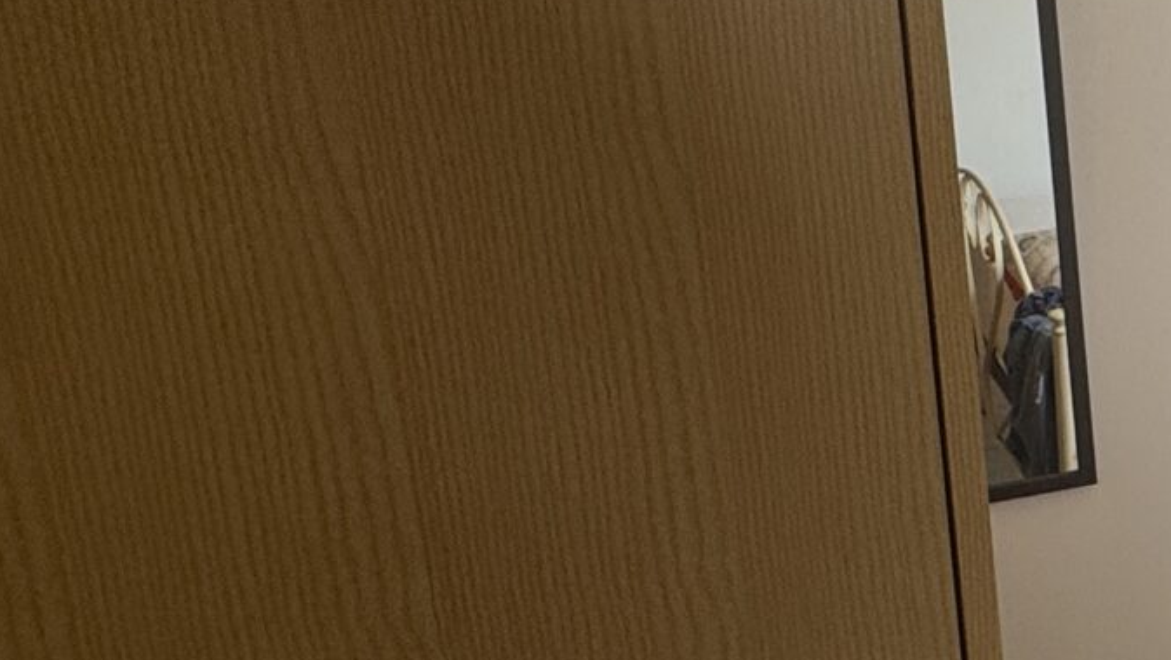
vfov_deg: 20.7
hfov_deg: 25.4
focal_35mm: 58
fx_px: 1801
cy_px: 282
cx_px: 1827
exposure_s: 1/99
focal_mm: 2.22
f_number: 2.2
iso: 40
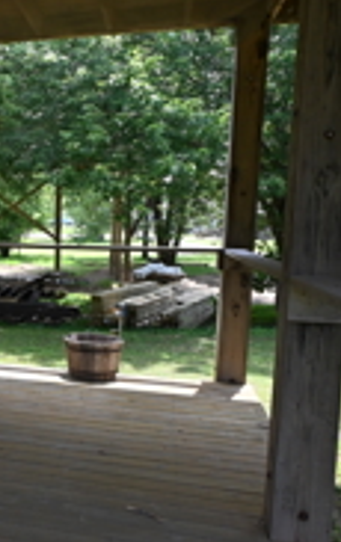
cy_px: 281
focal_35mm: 45
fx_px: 667
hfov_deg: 25.6
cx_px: -71
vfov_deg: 44.3
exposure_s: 1/250
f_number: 5.6
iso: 125
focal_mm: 12
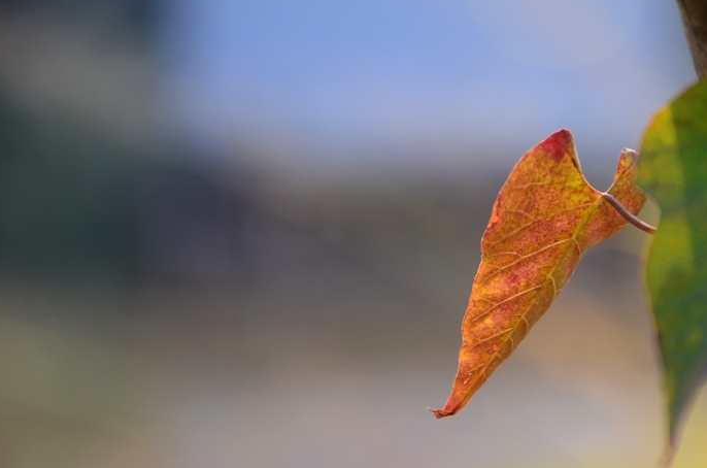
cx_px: 476
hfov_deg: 9.0
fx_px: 4501
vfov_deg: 5.9
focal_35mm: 230
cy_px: 185
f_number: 5.6
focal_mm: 105
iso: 200
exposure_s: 1/100
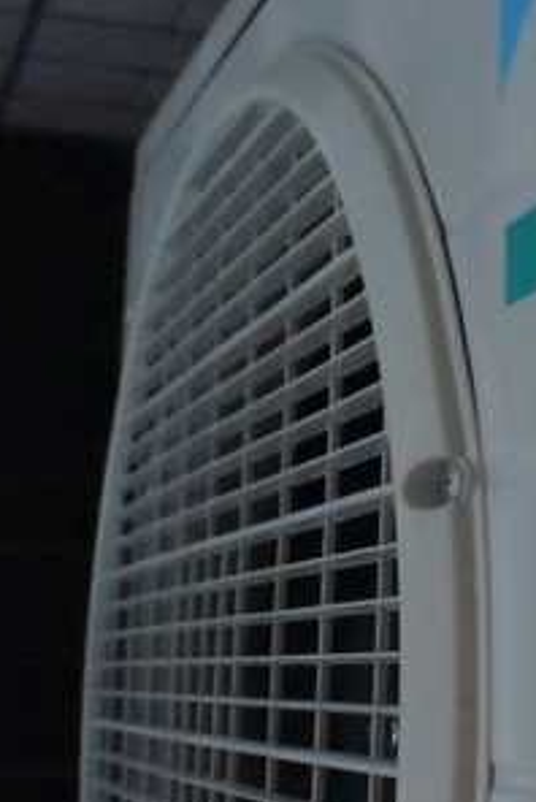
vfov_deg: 27.7
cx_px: 460
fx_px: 1626
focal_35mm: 73
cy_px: 431
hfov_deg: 18.5
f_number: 3.5
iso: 6400
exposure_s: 1/20
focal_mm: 10
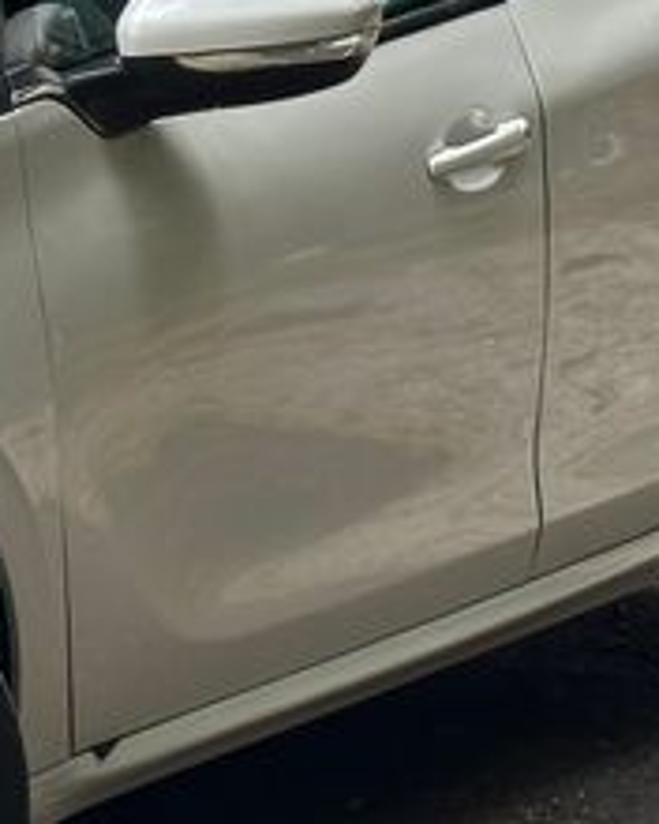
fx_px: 4949
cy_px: 258
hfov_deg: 7.4
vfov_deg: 9.5
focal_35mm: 203
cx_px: -421
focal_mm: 6.86
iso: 50
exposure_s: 1/121
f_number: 1.78
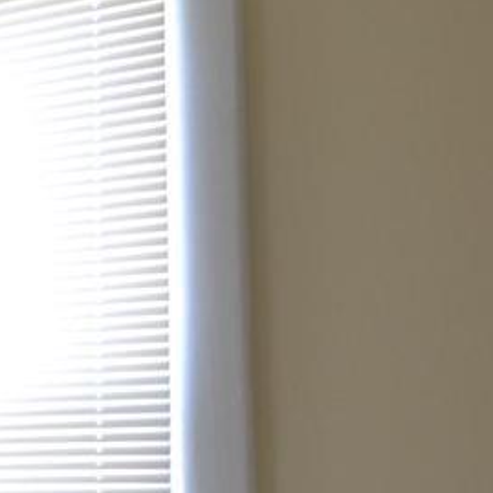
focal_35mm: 123
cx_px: -592
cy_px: 346
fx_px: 1982
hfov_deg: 12.1
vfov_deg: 14.1
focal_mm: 18
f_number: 3.5
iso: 400
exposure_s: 1/40
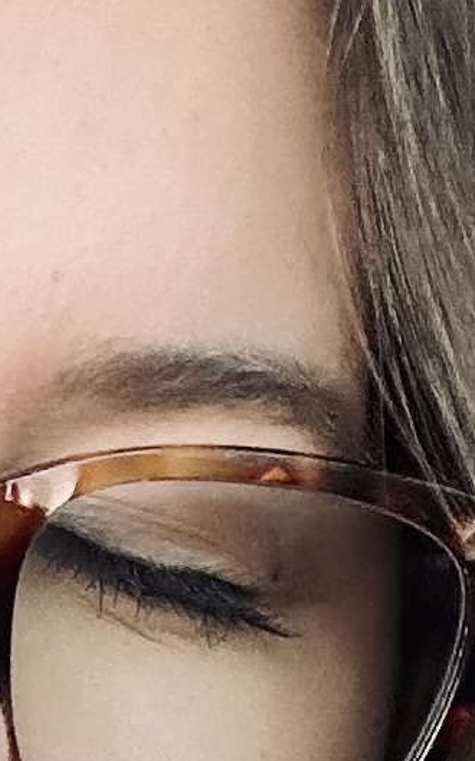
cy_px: 1162
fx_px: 3853
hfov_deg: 6.9
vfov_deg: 10.8
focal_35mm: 186
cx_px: -399
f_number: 1.9
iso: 80
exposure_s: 1/69
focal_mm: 2.69
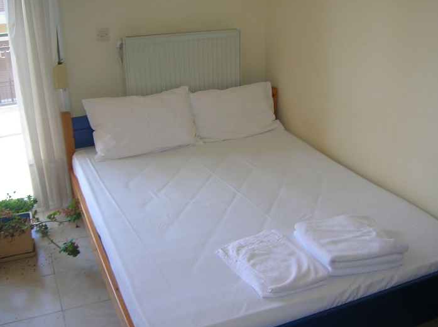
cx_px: 246
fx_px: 493
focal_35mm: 39
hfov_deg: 47.8
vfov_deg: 36.7
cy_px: 175
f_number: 2.9
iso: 50
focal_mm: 5.7
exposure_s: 1/30.7
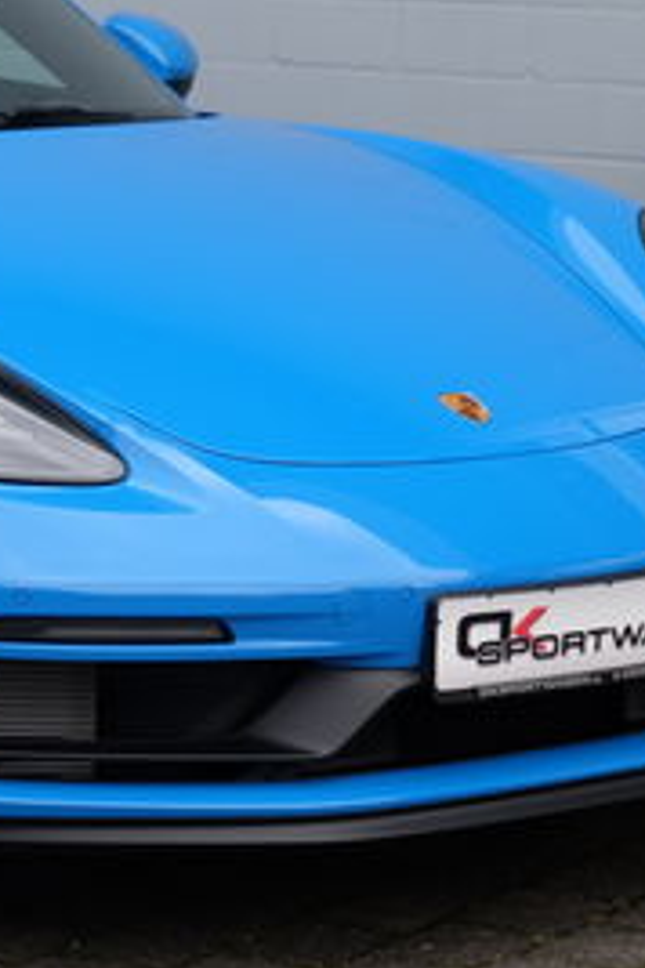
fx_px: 5186
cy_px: 199
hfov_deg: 7.0
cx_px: -228
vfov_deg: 10.6
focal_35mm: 193
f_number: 4
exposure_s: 1/60
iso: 200
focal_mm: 44.4
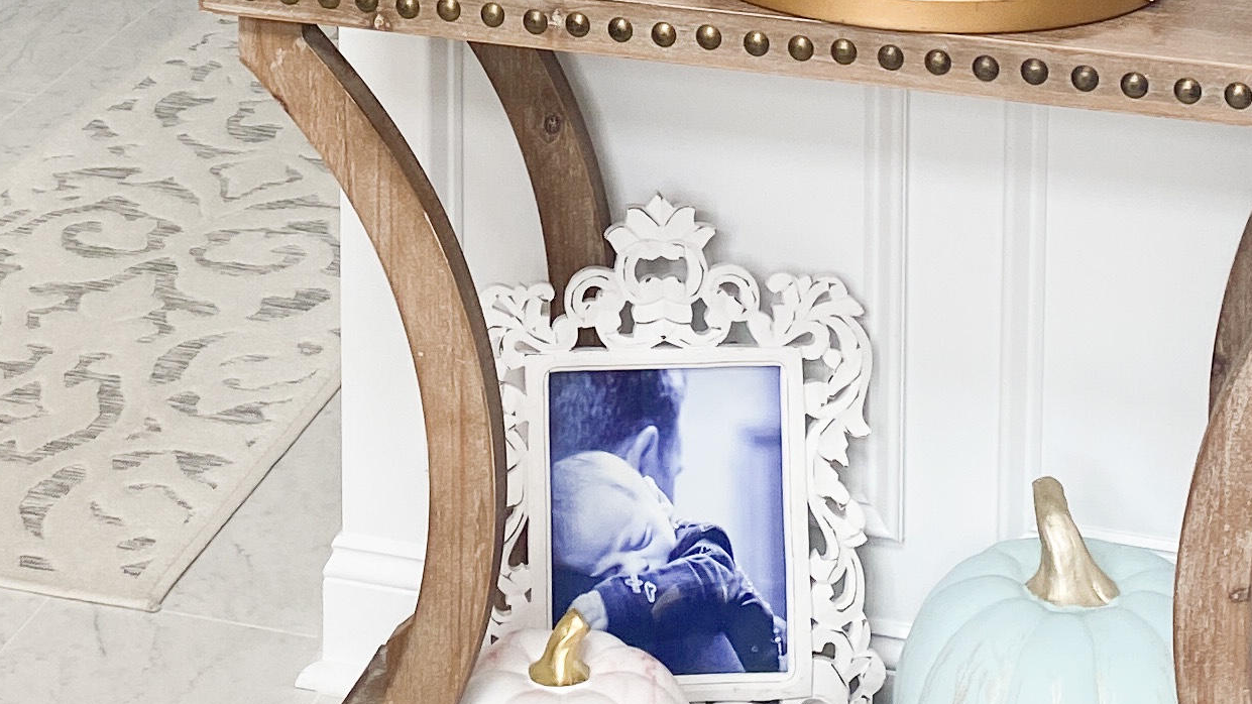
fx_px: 3054
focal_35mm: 92
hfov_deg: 23.1
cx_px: 415
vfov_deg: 12.2
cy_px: -501
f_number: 1.8
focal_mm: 4.25
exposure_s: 1/120
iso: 50
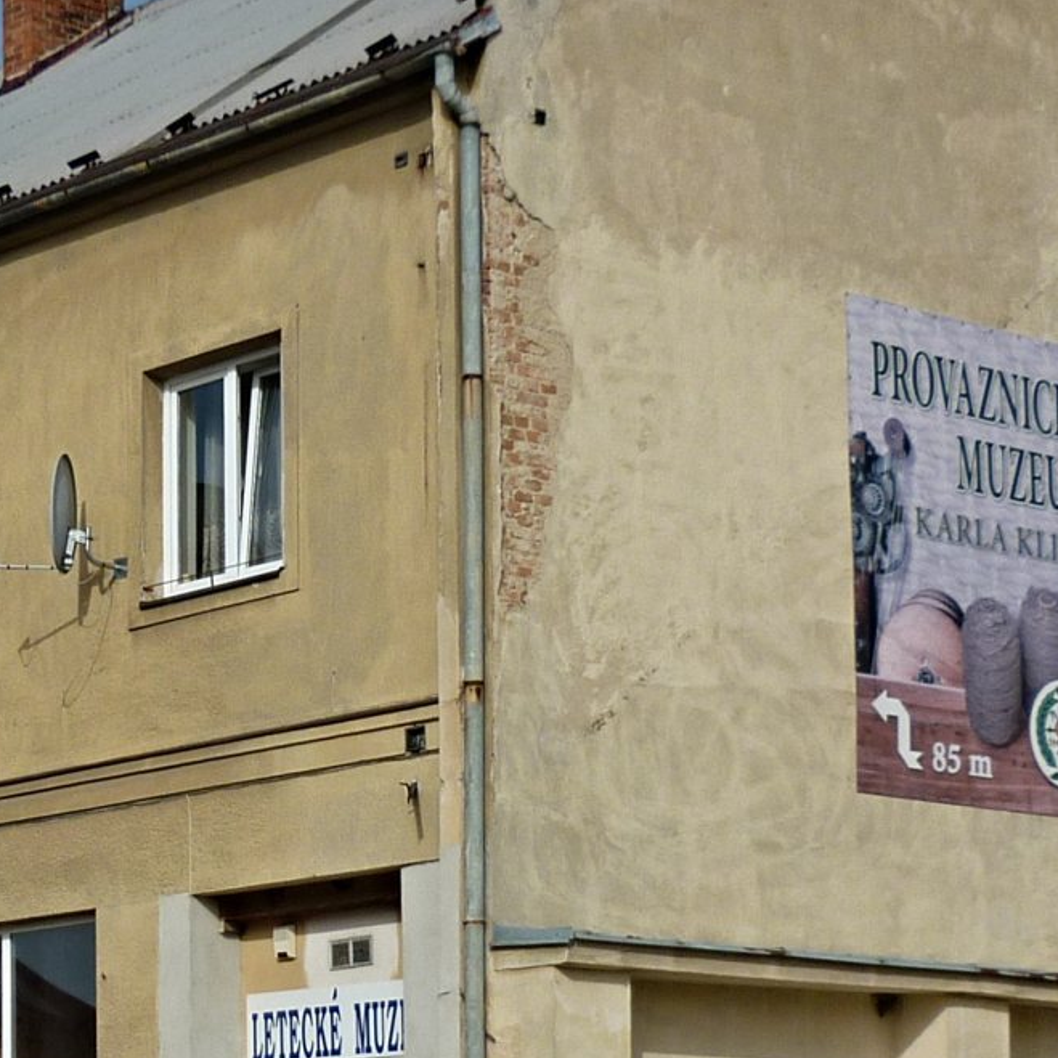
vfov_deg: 20.4
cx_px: 95
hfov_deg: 20.0
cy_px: 535
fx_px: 2939
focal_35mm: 85
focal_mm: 5.5
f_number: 8
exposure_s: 1/320
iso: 80
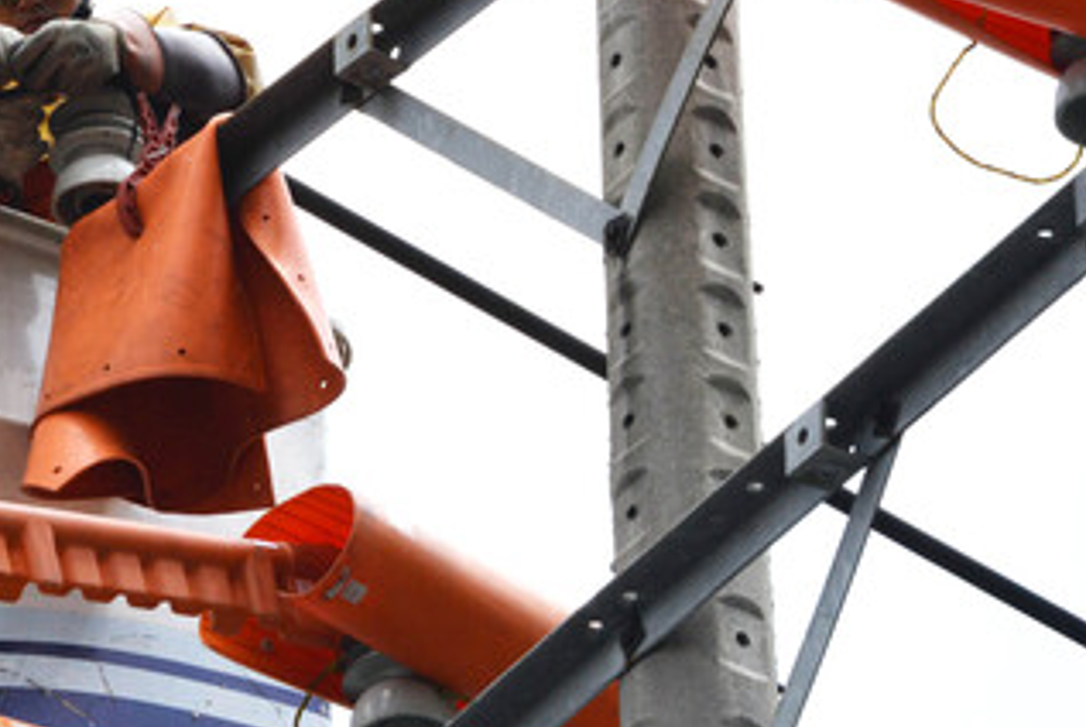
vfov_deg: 3.5
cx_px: 110
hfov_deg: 5.3
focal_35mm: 391
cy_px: 178
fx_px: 11806
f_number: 22
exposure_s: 1/320
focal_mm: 155
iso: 360
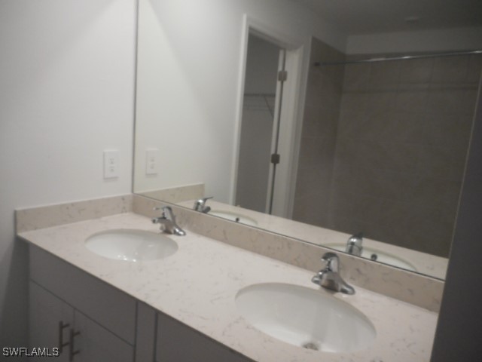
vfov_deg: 54.9
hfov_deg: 69.4
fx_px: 348
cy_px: 181
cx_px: 241
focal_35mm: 25
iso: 200
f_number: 3.7
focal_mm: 4.5
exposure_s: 1/30
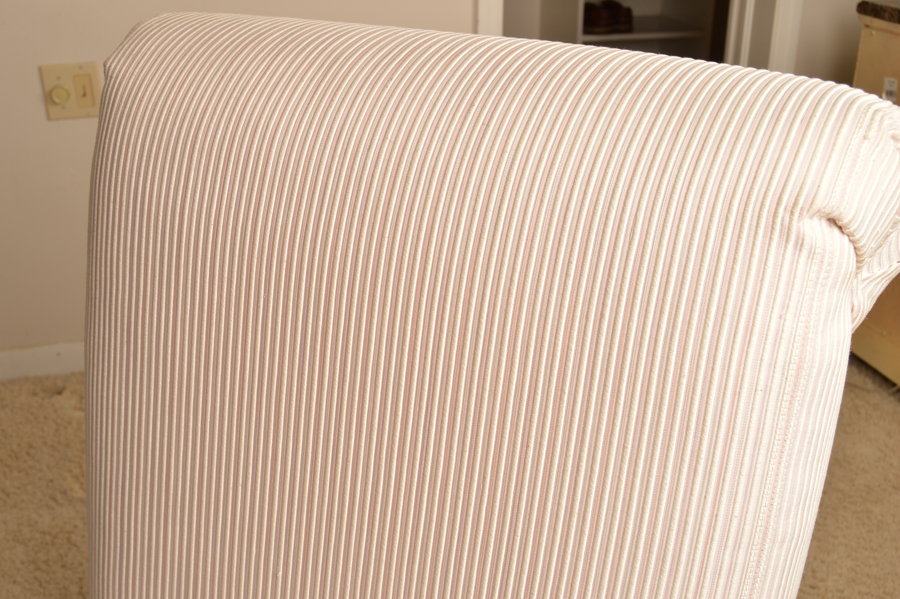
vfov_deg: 34.1
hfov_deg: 49.6
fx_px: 974
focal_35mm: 39
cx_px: 450
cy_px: 300
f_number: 8
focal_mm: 26
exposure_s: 1/160
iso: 100
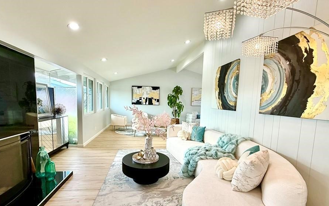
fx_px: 152
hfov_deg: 94.2
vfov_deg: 67.7
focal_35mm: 17
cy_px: 118
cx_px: 154
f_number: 2.2
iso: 80
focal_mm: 2.22
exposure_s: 1/120
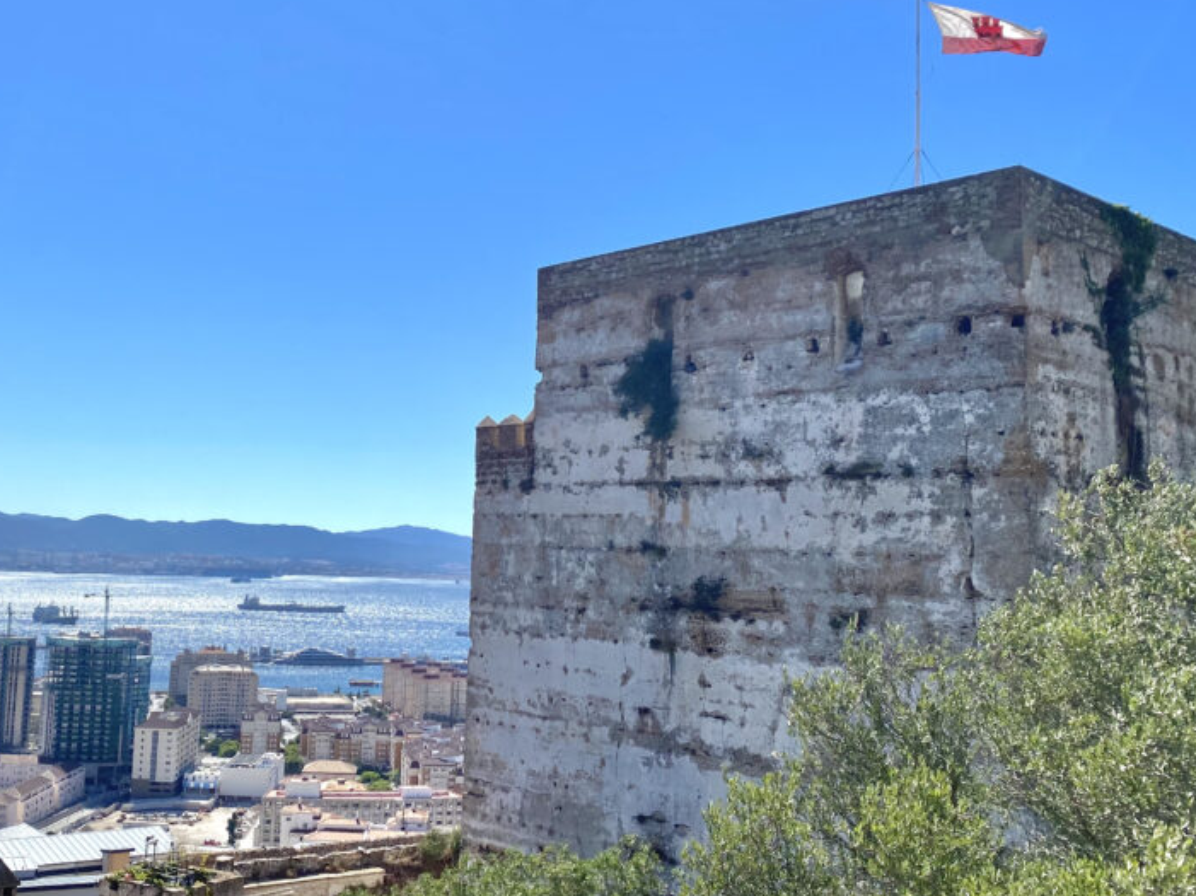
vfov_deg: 37.7
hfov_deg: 48.4
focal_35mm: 38
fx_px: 1312
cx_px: 427
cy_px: 411
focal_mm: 4.25
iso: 32
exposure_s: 1/4115
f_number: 1.8
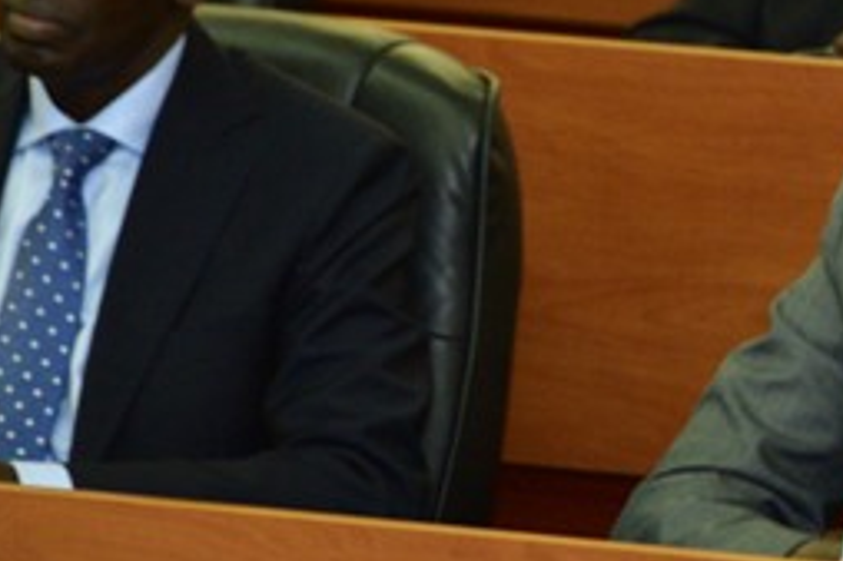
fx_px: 14883
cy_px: -40
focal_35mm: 636
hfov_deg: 3.2
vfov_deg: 2.2
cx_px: 727
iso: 2000
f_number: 5.6
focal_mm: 210
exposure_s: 1/60
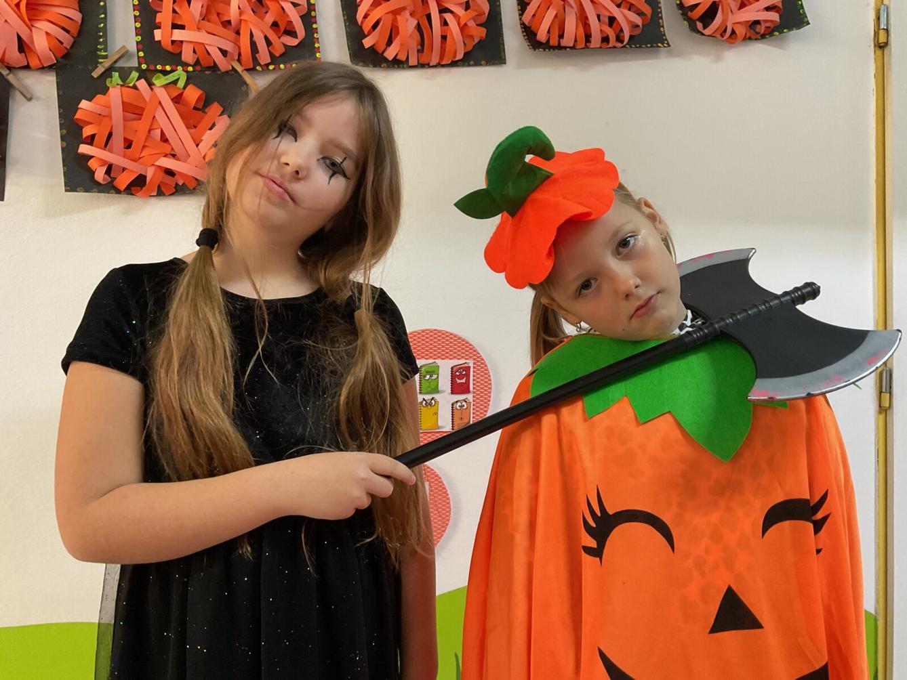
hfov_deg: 61.7
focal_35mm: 29
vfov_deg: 48.2
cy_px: 340
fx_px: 760
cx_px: 454
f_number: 1.8
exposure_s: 1/33
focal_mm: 3
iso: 200
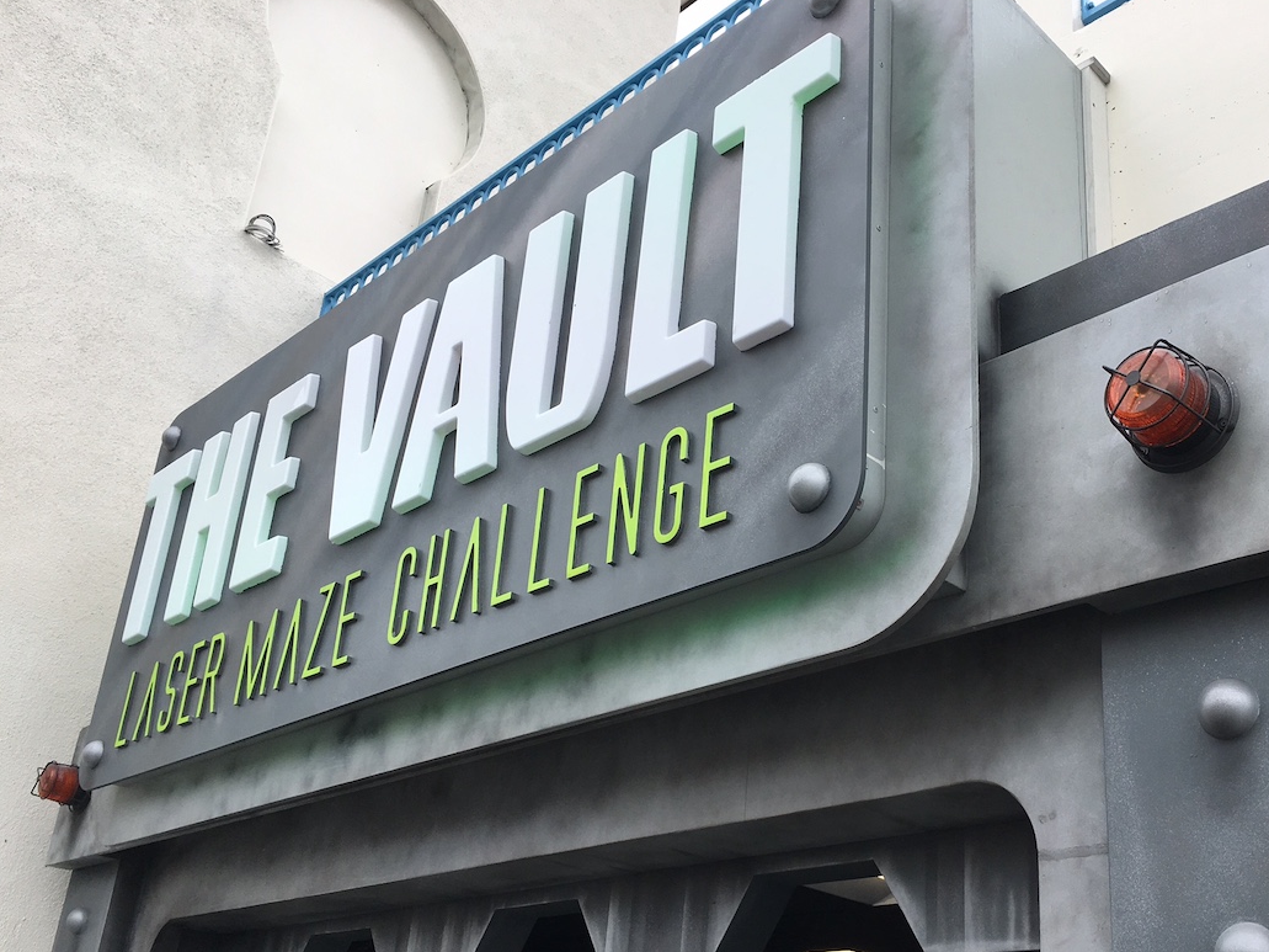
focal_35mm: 36
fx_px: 1320
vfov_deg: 39.4
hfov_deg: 50.9
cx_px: 787
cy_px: 580
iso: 25
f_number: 2.2
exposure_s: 1/938
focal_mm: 4.15
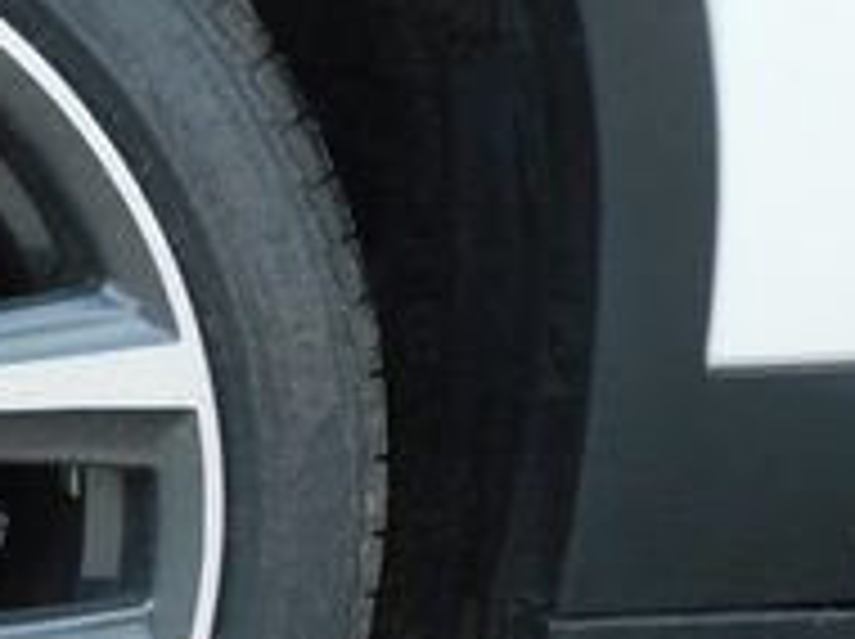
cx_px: -459
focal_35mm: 81
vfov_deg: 17.9
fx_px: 1998
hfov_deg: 20.4
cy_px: 562
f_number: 3.3
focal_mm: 4.3
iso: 125
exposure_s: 1/200
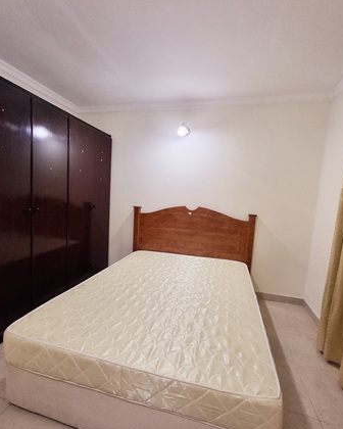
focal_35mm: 17
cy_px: 215
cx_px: 173
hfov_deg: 77.0
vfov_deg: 89.6
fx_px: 216
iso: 200
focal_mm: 1.64
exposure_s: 1/50
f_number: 2.2
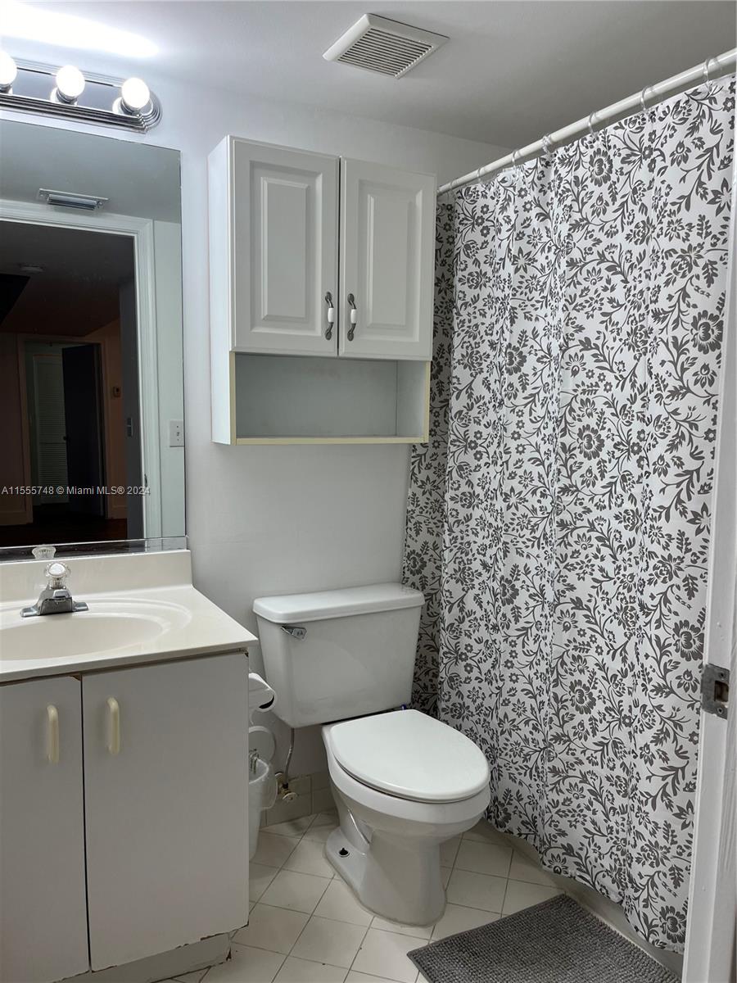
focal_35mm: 26
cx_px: 368
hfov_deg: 53.1
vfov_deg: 67.3
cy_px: 492
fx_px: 738
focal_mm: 5.1
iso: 32
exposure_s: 1/120
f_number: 1.6
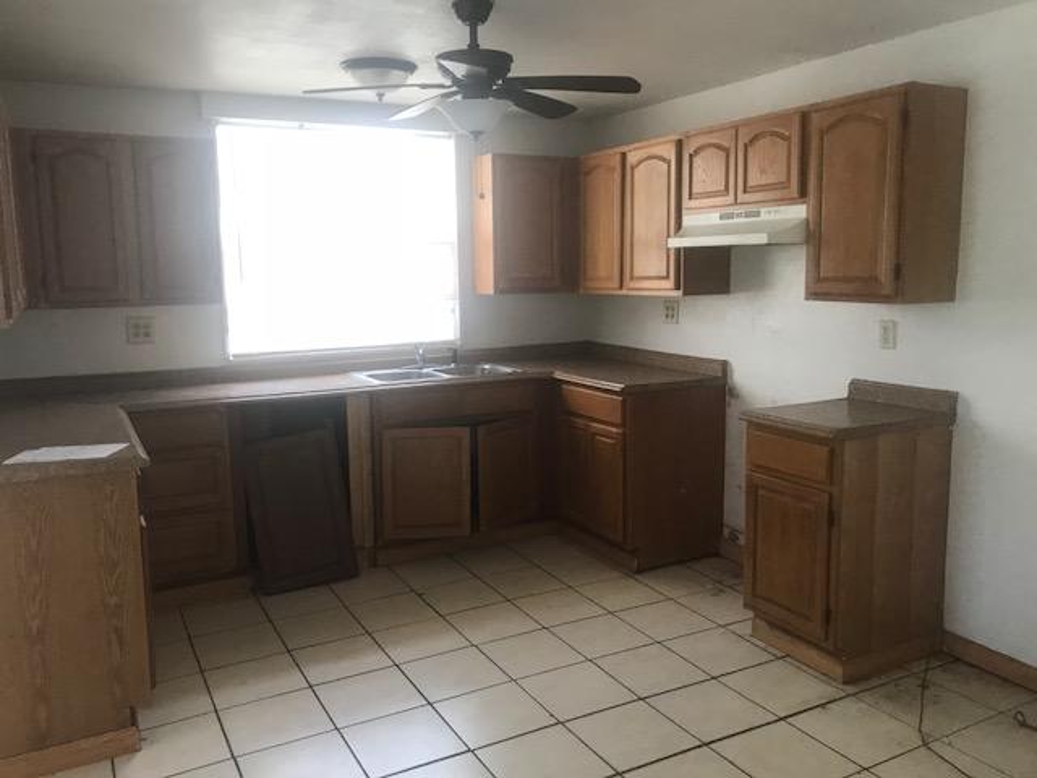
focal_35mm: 28
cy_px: 389
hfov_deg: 63.4
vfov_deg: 49.7
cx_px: 518
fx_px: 839
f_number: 1.8
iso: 40
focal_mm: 3.99
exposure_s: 1/30
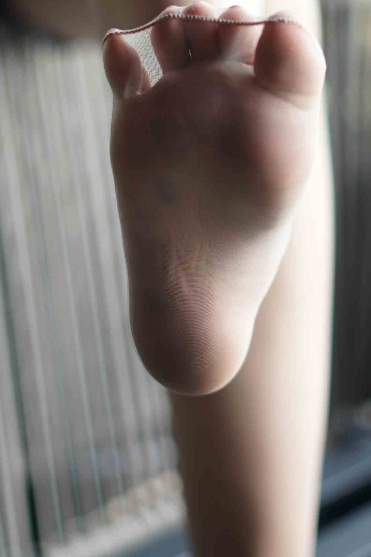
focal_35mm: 117
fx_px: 1808
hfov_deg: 11.7
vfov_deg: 17.4
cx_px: 218
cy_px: 146
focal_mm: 50
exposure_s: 1/400
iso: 400
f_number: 1.8
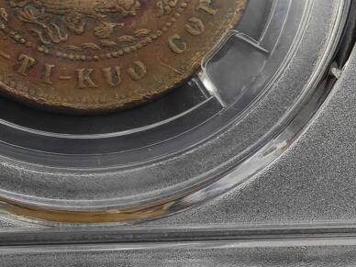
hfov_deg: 6.3
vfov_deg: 4.7
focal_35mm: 314
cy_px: -150
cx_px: 55
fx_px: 3229
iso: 250
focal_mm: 12.28
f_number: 1.8
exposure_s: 1/350
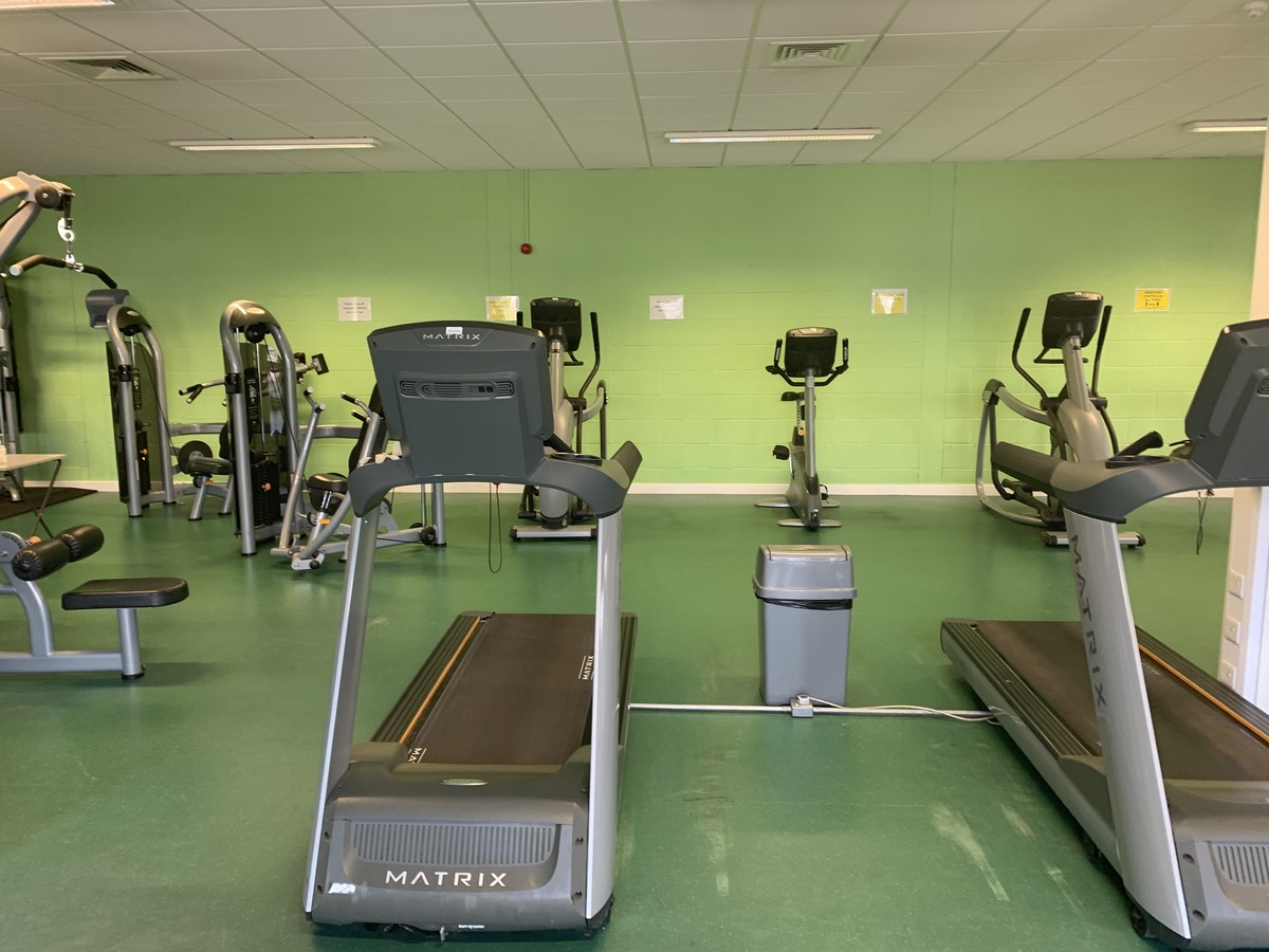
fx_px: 953
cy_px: 476
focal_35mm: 26
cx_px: 634
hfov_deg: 67.3
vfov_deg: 53.1
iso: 80
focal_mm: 4.25
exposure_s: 1/50
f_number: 1.8
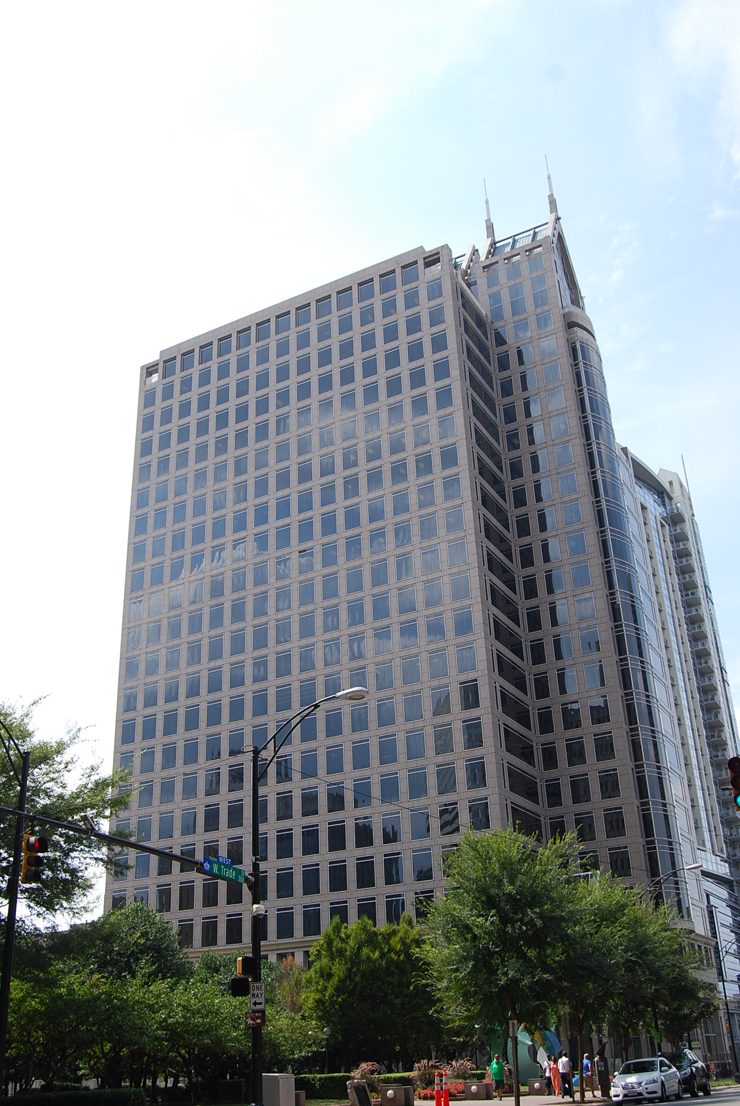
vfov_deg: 55.0
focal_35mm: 34
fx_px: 1061
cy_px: 553
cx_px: 370
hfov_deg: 38.5
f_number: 7.1
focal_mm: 23
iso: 100
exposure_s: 1/200
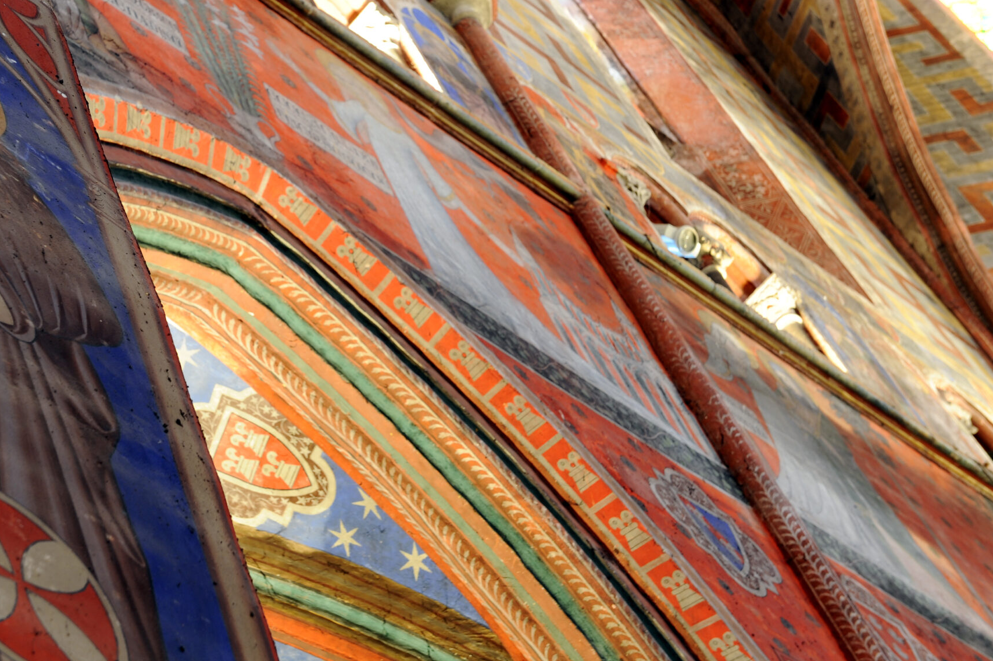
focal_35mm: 90
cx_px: 329
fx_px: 2481
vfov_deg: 15.1
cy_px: 214
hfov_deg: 22.5
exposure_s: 6
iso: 200
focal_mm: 62
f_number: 7.1
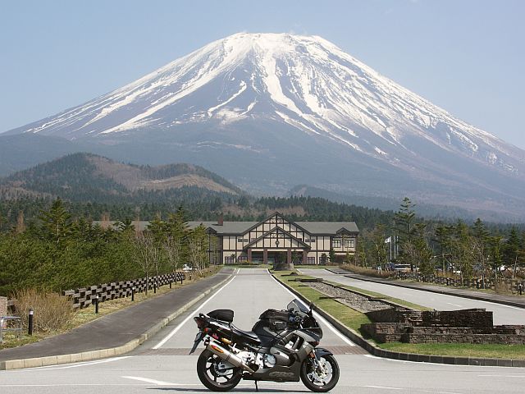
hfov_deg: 30.3
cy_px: 197
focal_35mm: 64
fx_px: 971
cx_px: 262
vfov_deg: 22.9
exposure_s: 1/100
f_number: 9
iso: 50
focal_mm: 16.5
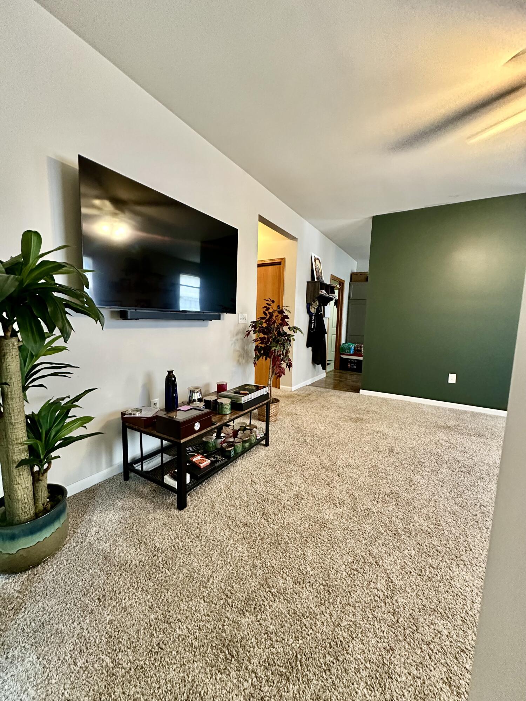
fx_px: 284
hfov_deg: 85.7
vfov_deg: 102.1
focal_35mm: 14
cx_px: 263
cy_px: 350
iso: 640
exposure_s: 1/60
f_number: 2.2
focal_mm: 2.22
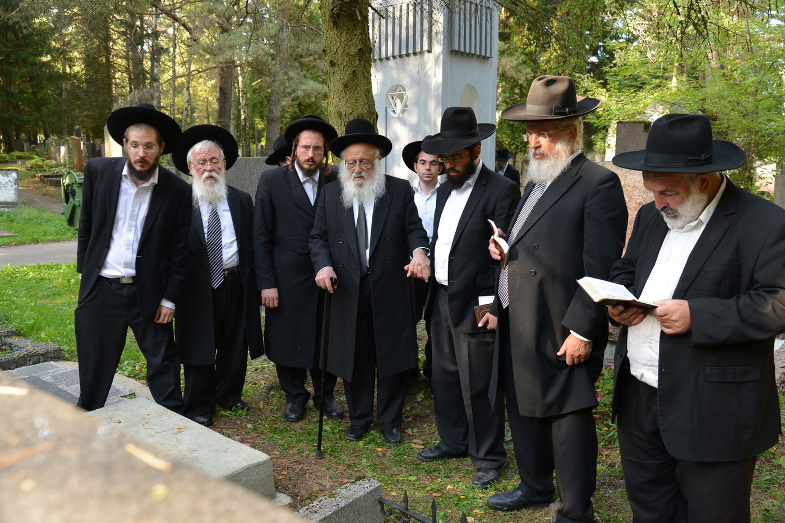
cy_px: 262
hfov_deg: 60.3
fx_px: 676
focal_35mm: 31
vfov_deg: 42.3
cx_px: 392
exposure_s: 1/80
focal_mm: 31
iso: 800
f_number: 5
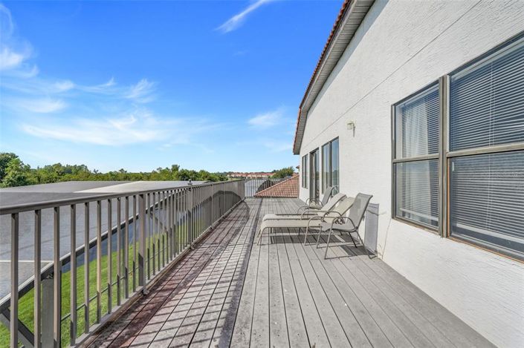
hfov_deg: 95.0
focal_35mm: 16
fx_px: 240
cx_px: 262
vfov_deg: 72.0
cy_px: 174
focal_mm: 16.5
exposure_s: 1/1000
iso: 250
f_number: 9
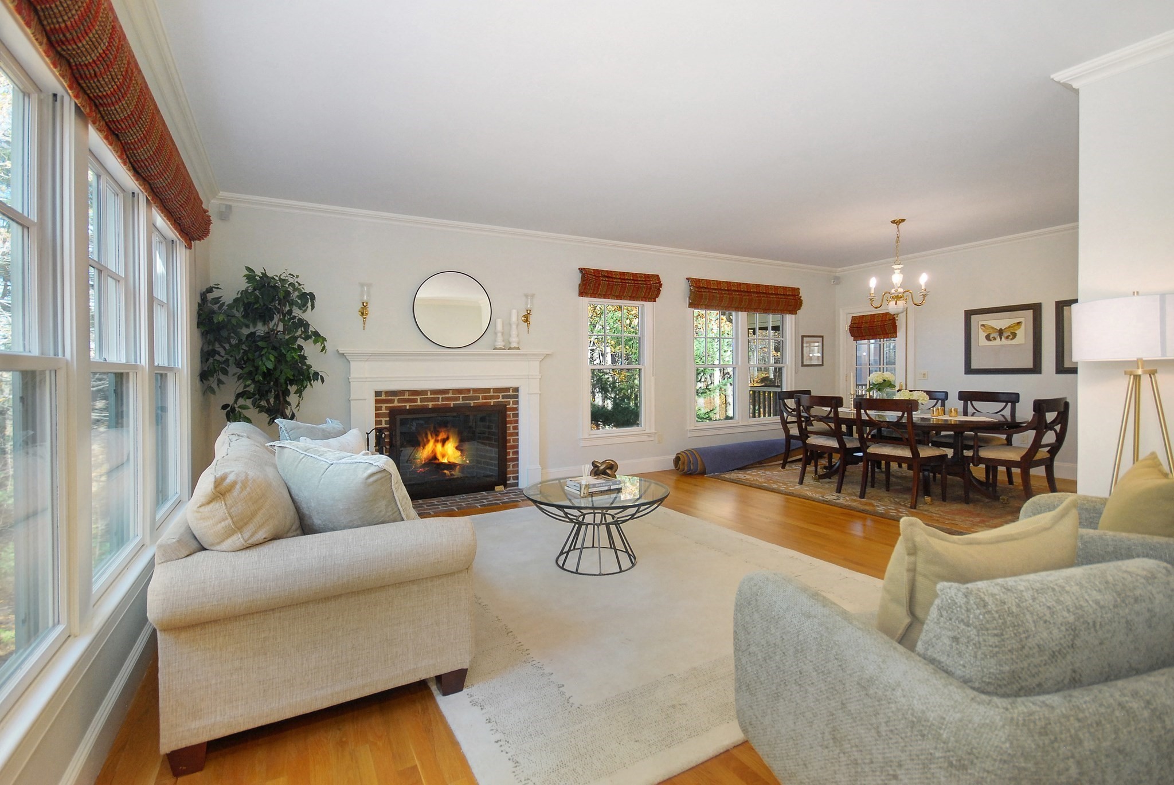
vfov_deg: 77.5
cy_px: 392
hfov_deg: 100.3
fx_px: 490
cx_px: 587
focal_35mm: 15
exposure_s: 1/80
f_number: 5
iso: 500
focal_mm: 10
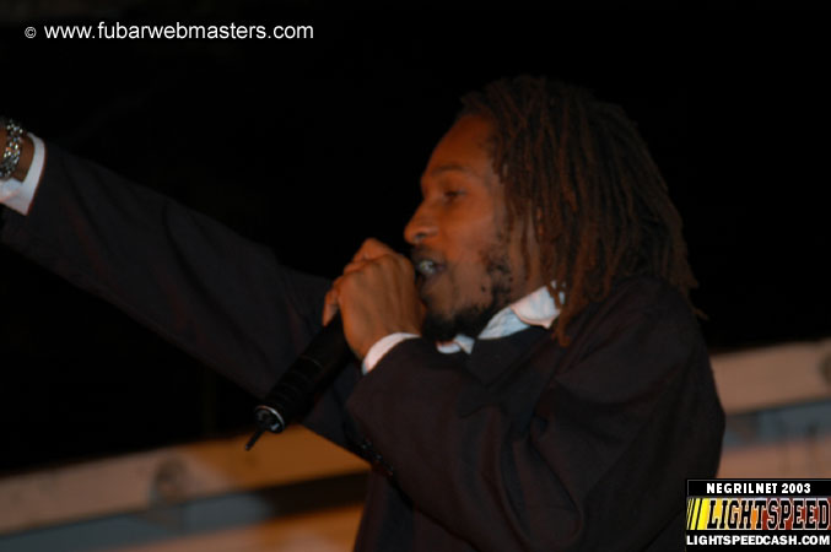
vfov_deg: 10.7
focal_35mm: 128
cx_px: 416
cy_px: 276
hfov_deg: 16.1
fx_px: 2940
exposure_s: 1/60
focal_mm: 85
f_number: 5
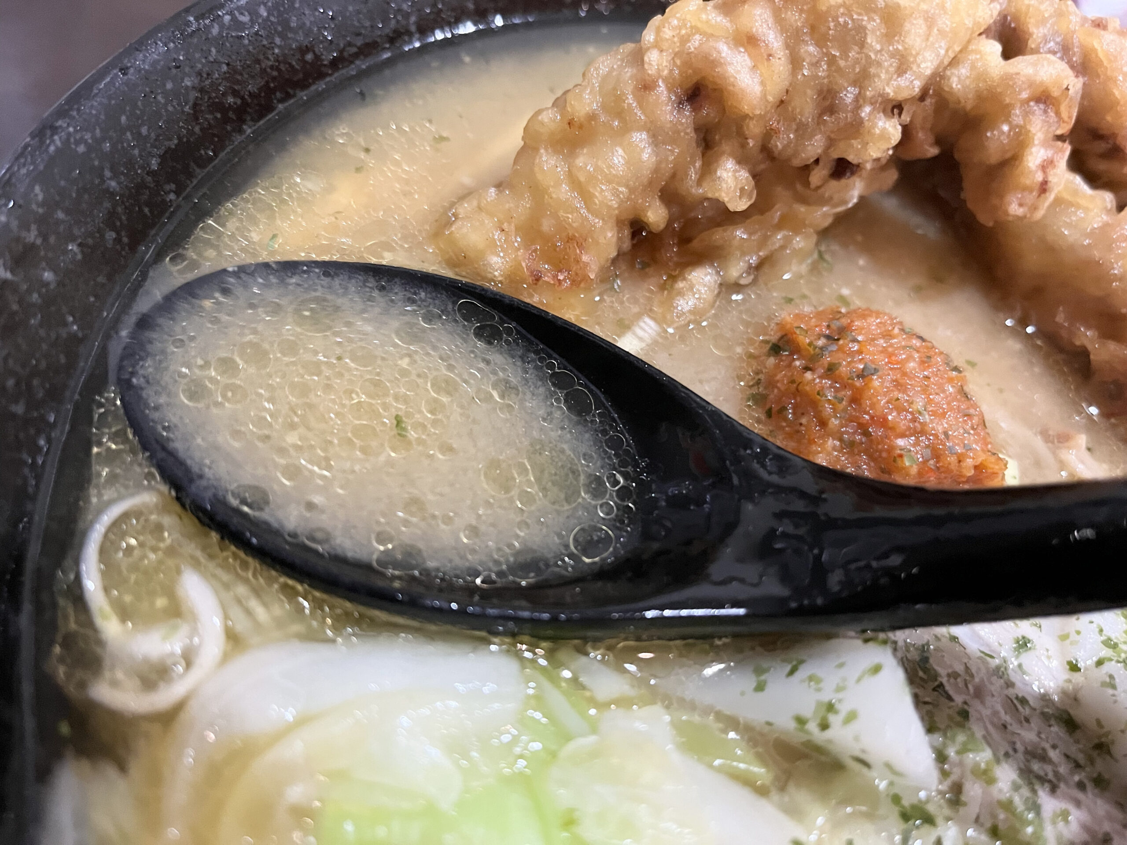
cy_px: 422
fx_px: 846
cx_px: 564
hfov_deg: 67.3
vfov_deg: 53.1
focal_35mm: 26
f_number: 1.6
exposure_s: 1/25
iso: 500
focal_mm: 5.1
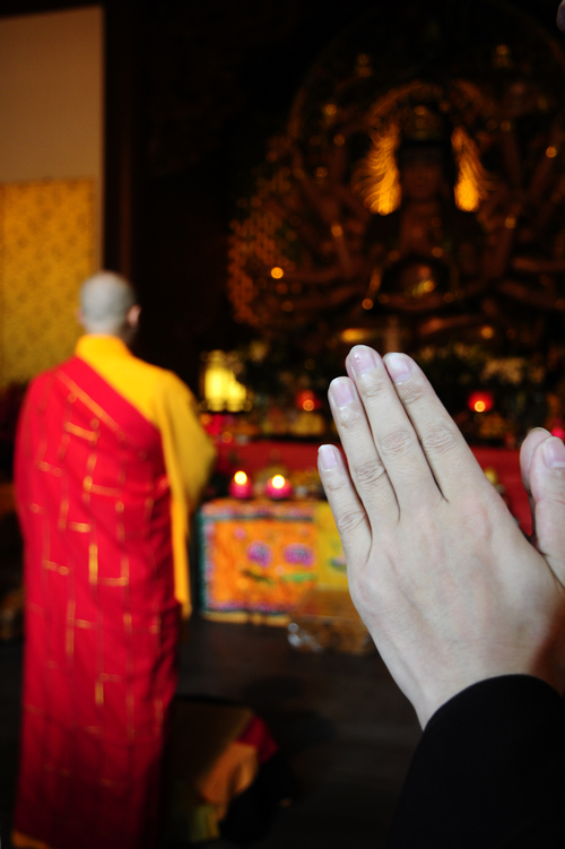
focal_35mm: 38
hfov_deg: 35.5
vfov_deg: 51.3
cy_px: 424
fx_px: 884
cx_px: 282
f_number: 4
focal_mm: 25
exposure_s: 1/30
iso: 400
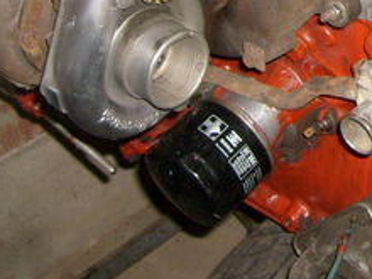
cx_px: 441
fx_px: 1096
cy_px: -83
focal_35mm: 102
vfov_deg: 13.9
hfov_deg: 18.3
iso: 100
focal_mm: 5.8
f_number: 2.8
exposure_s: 1/45
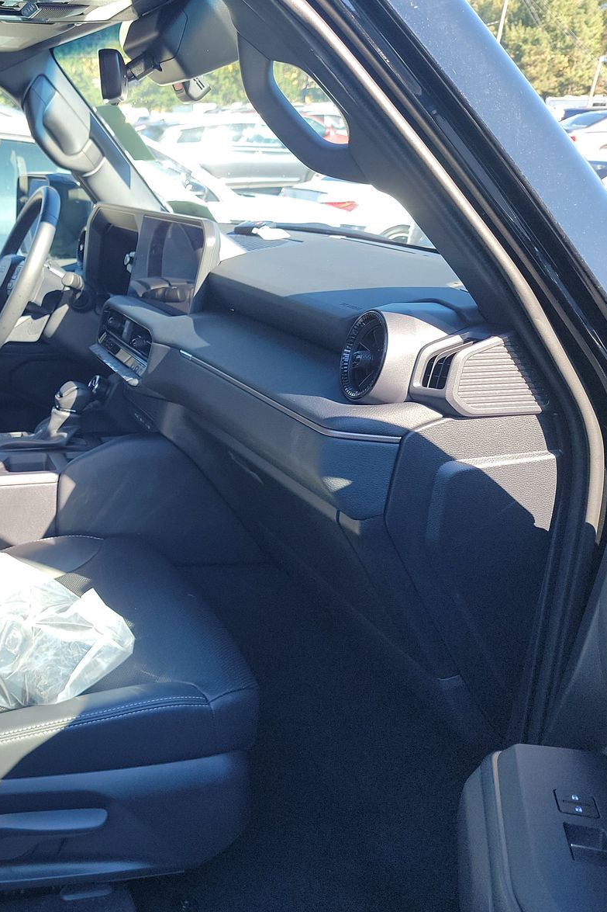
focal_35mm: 34
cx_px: -2
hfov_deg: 35.2
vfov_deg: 55.8
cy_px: 465
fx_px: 860
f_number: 1.8
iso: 81
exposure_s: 1/119
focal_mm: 6.7
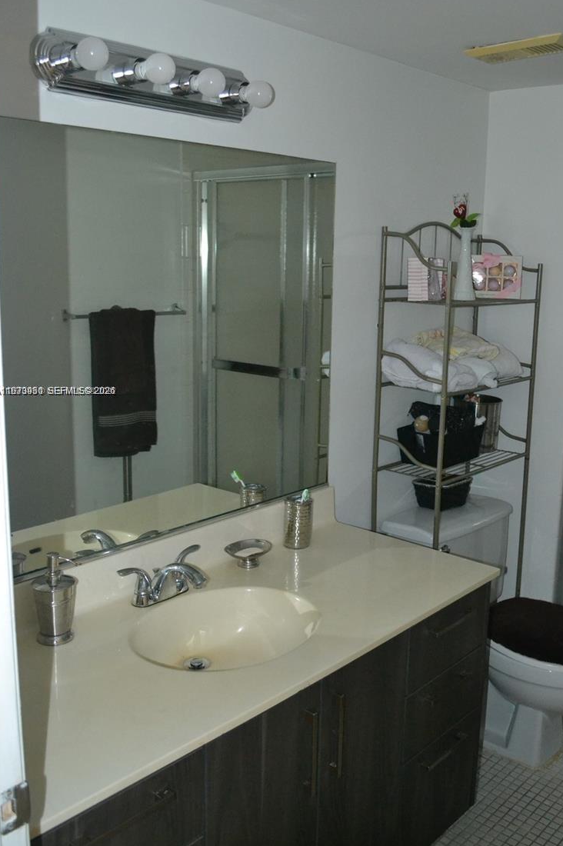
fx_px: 845
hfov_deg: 36.8
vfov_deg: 53.1
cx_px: 300
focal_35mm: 36
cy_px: 391
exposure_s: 1/60
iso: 2800
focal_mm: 22
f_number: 3.8
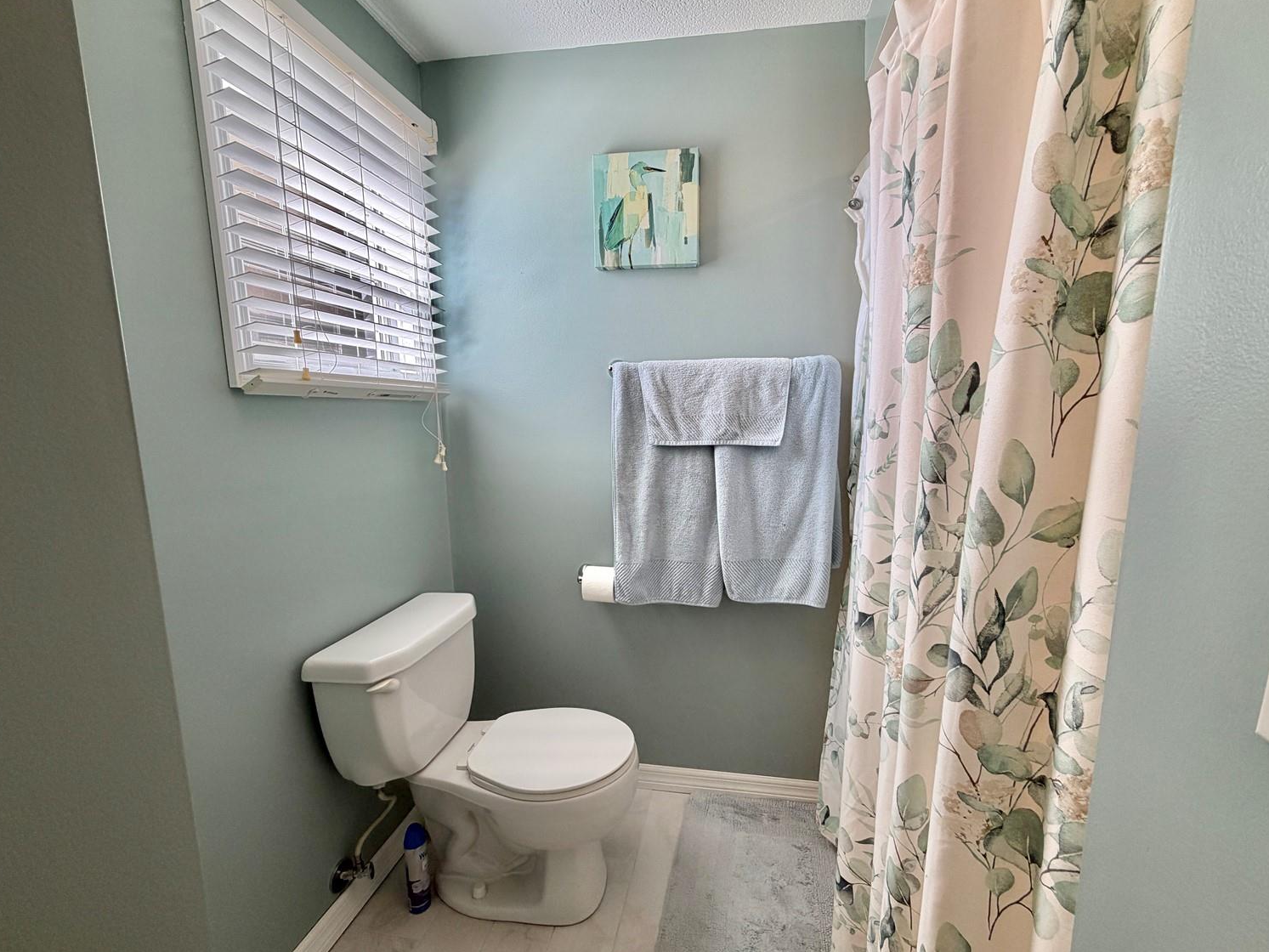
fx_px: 550
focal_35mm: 15
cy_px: 491
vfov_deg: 81.7
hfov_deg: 98.1
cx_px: 669
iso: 64
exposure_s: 1/120
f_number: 2.2
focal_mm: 2.22
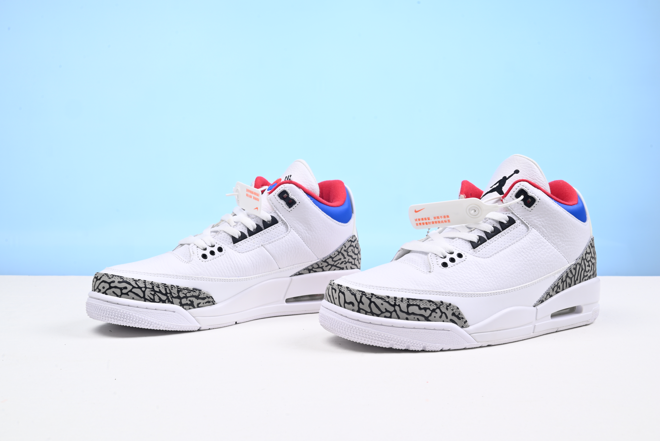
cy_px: 220
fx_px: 734
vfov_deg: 33.4
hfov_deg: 48.4
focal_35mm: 40
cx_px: 330
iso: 100
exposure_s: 1/2
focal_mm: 40
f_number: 16
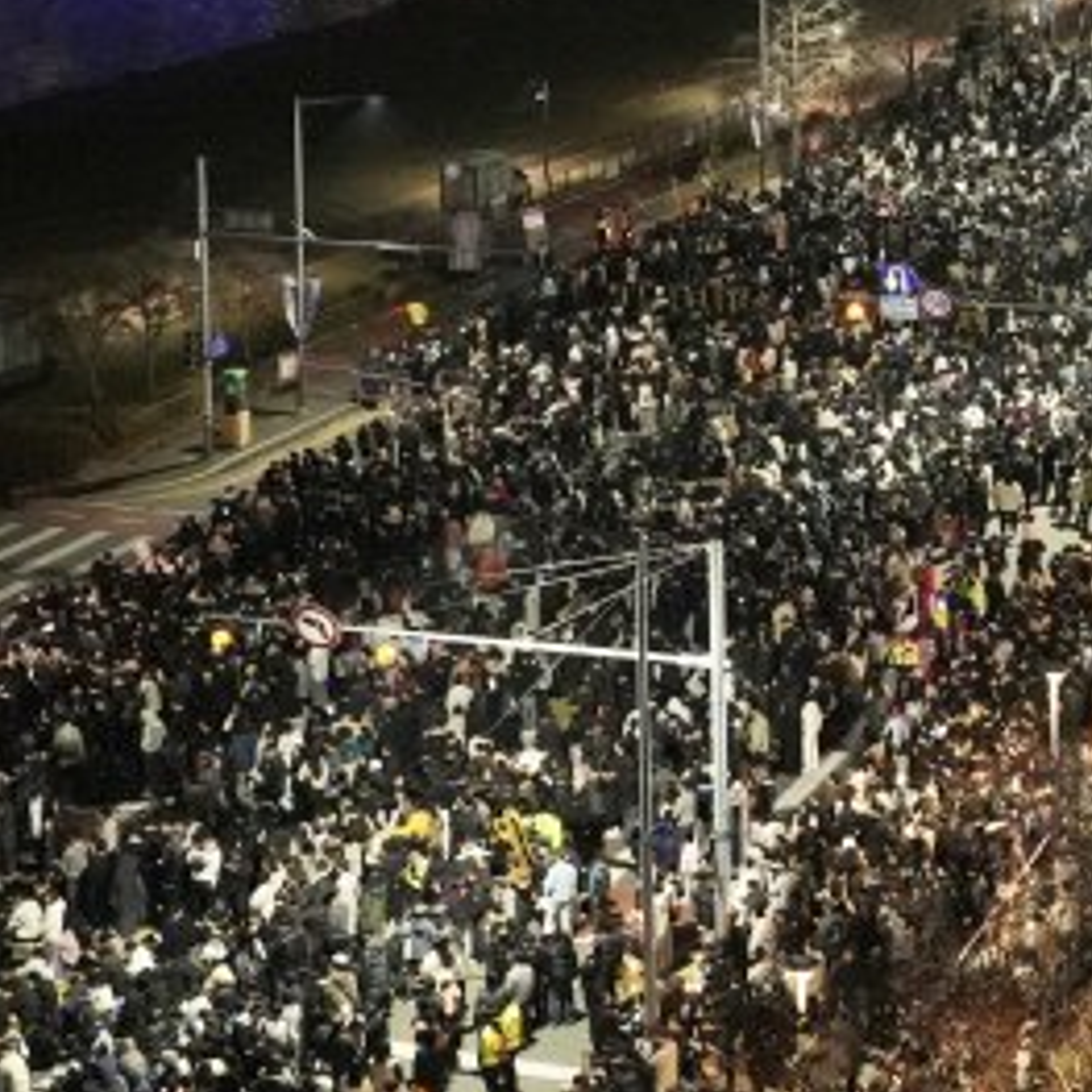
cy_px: 280
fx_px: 3319
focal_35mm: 93
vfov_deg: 18.6
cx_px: 1055
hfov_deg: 18.3
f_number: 2.8
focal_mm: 24
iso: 12800
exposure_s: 1/114
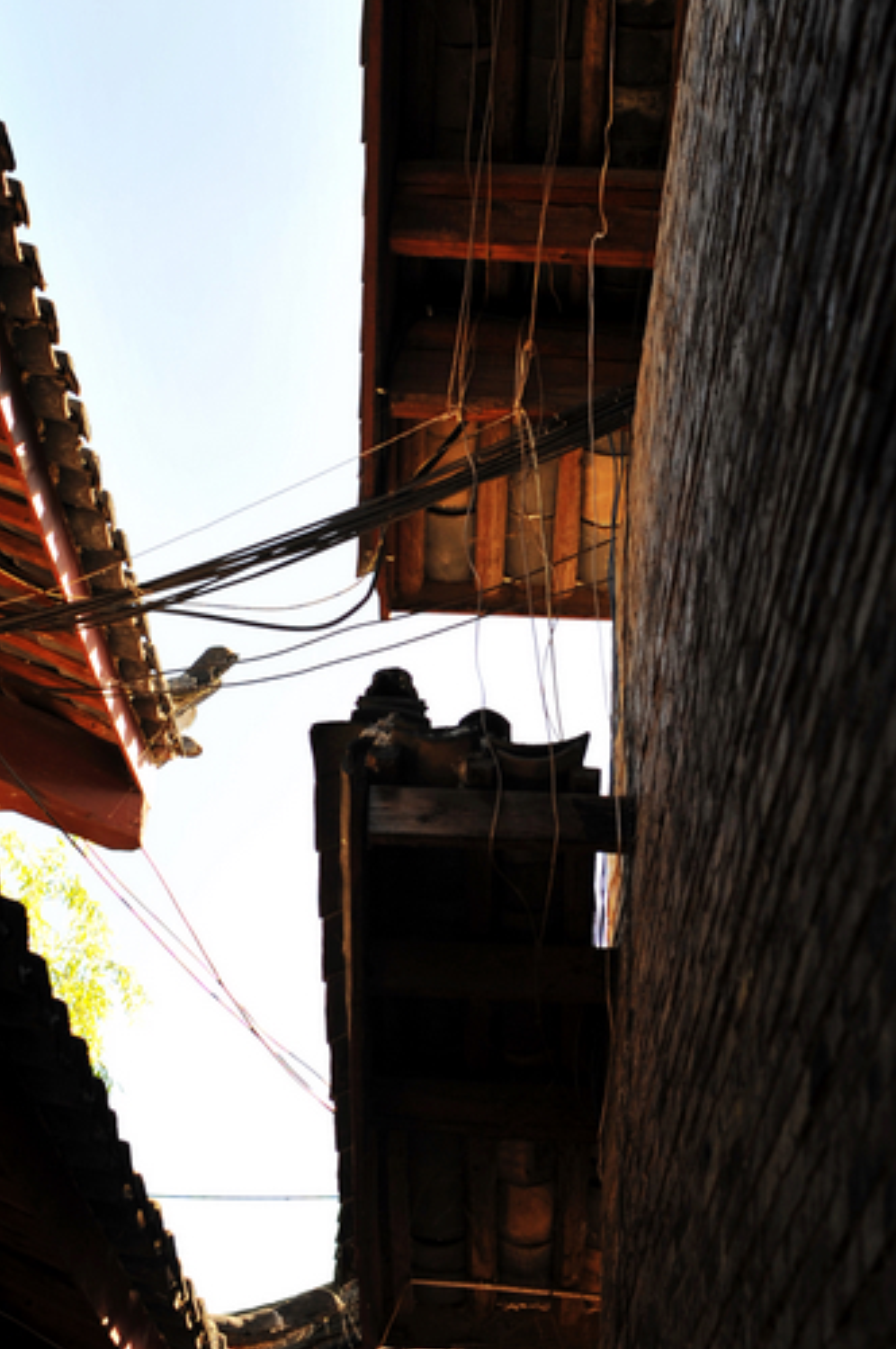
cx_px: 615
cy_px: 610
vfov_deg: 31.9
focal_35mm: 63
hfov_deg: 21.4
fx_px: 2358
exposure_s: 1/640
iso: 250
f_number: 3.5
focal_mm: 35
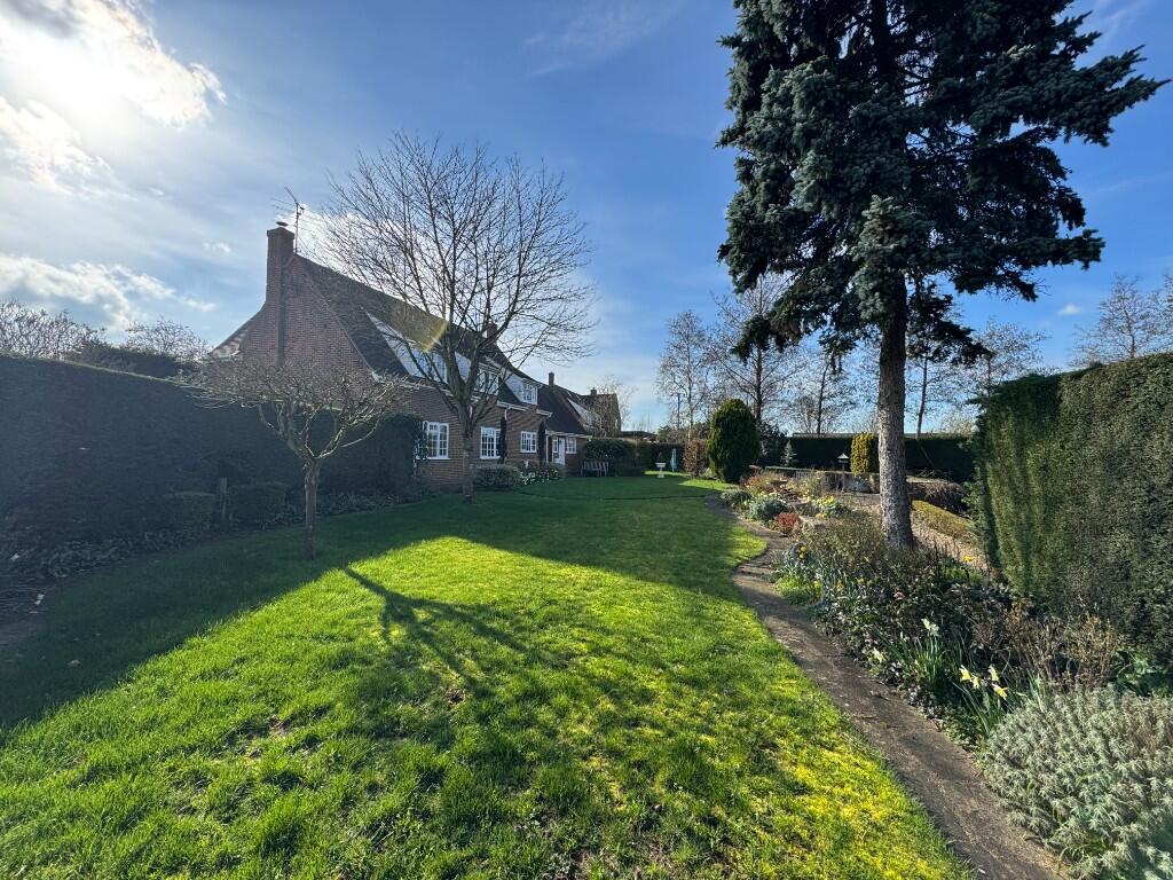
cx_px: 586
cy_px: 440
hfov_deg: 102.1
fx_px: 474
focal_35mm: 14
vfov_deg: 85.7
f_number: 2.2
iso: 40
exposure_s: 1/1160
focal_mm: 2.22
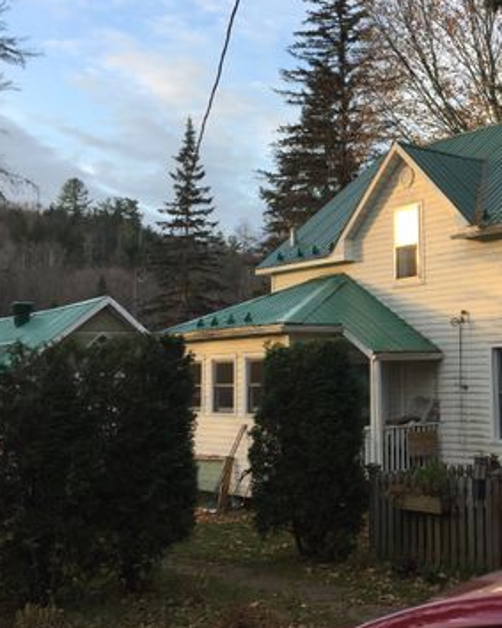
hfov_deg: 29.5
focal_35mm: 48
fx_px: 892
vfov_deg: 38.7
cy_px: 270
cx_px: 497
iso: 32
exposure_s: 1/309
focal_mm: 4.15
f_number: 2.2
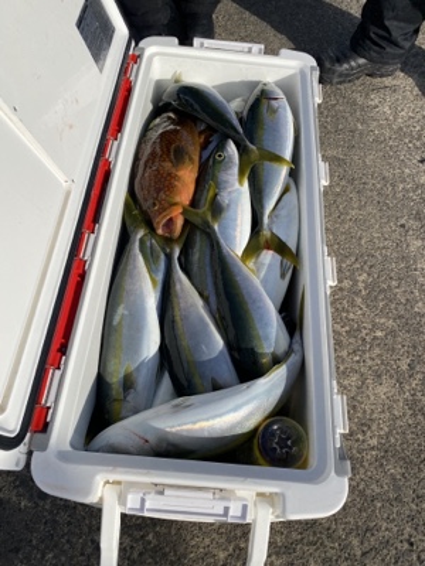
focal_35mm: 26
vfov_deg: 67.3
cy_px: 283
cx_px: 212
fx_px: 426
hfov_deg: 53.1
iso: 32
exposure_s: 1/5747
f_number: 1.8
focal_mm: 4.25
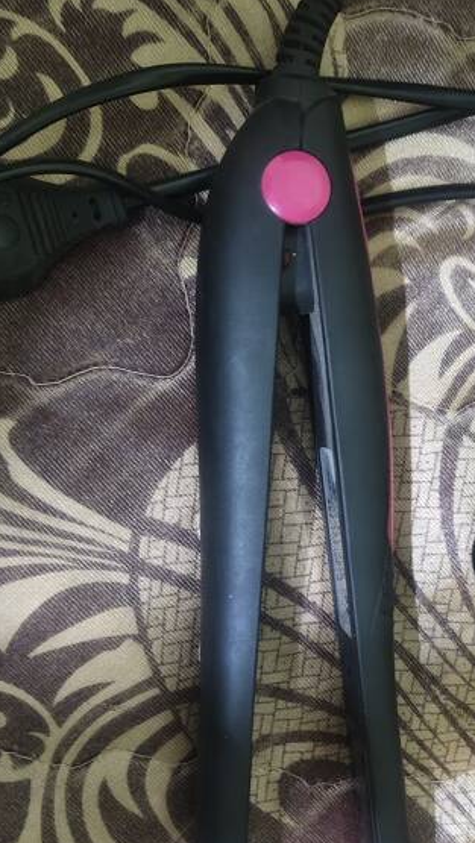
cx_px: 344
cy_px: 526
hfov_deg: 25.2
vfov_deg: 43.4
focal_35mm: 47
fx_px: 1052
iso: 3900
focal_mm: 5.56
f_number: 1.88
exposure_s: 1/14.3
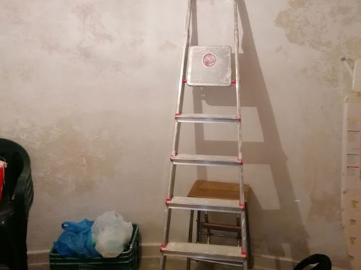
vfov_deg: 39.3
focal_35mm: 36
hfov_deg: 51.3
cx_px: 193
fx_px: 375
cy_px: 98
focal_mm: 4.75
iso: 320
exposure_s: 1/25
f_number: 1.8
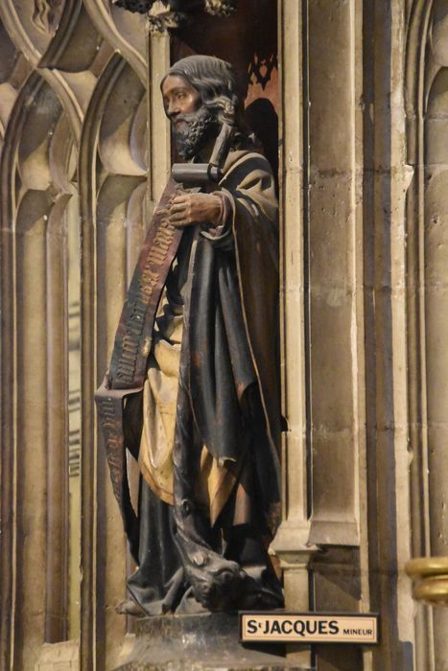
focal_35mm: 218
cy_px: 336
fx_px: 4058
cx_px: 224
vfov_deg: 9.5
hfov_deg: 6.3
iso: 12800
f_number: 5
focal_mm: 145
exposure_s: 1/50
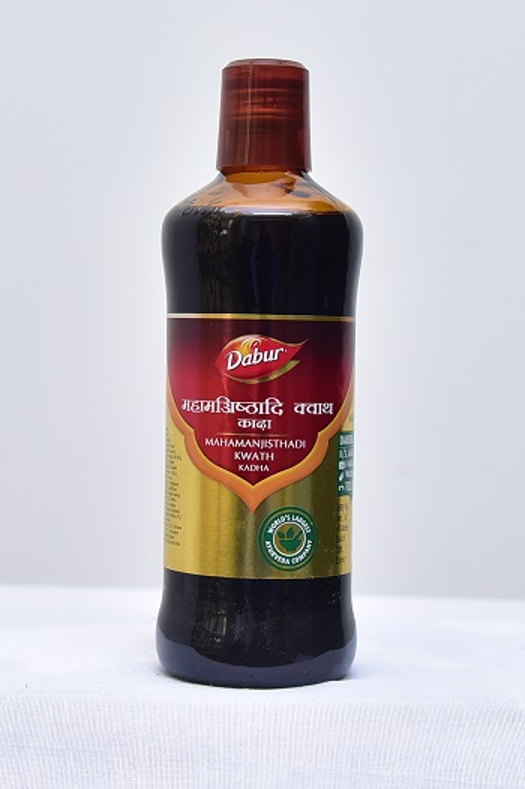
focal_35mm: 38
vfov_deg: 50.7
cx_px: 262
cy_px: 394
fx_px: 832
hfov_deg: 35.0
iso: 1250
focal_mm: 38
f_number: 4
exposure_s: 1/100
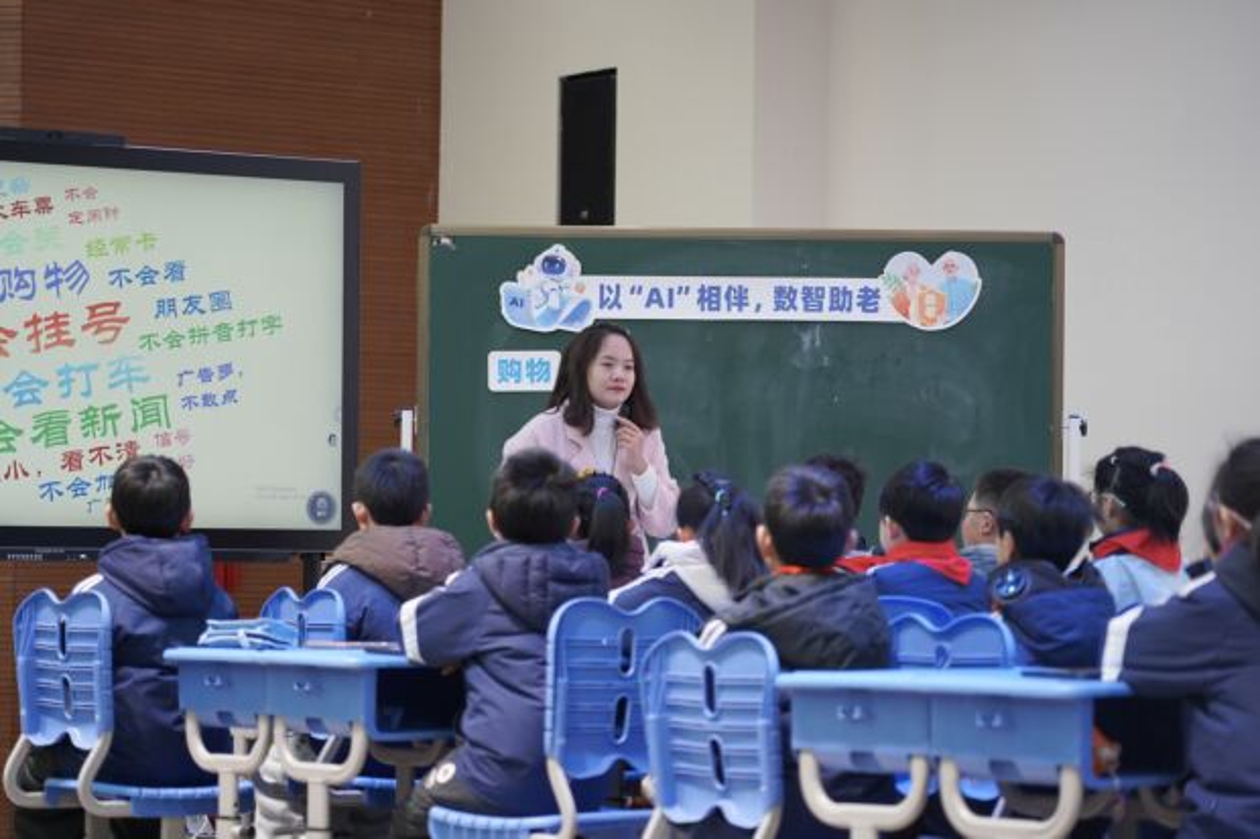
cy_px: 420
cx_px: 630
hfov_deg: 19.5
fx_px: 3674
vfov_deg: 13.0
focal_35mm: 105
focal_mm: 105
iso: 1250
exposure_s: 1/160
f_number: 4
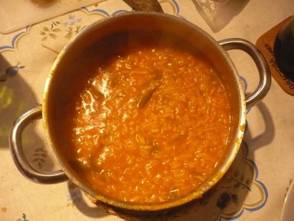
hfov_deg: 52.6
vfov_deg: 40.7
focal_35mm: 35
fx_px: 297
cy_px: 110
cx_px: 147
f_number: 2.8
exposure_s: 1/25
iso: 400
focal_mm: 5.8
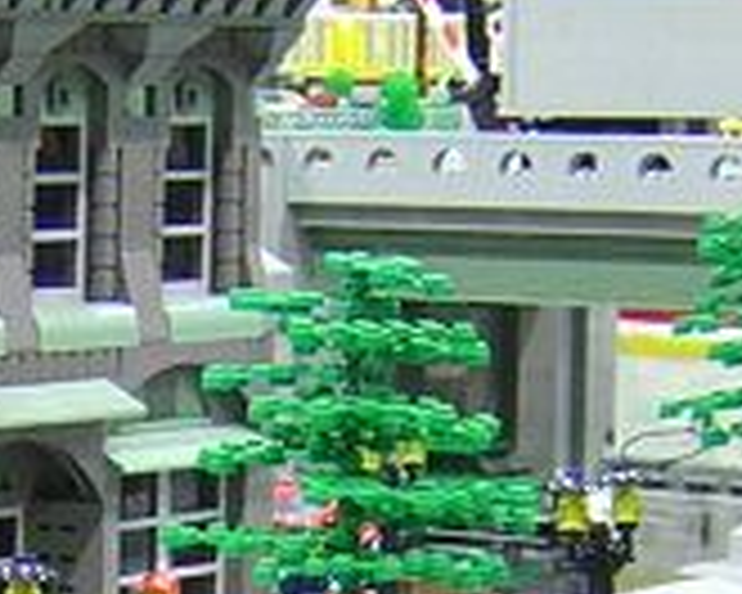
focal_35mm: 170
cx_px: 180
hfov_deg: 11.3
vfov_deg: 9.0
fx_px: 3733
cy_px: 652
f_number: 2.6
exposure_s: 1/3.5
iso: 151
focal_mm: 4.7
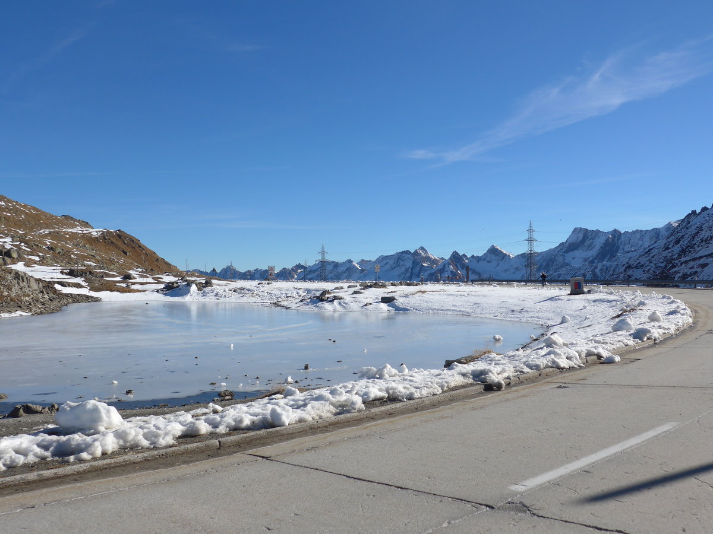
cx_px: 356
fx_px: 700
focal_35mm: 34
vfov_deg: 41.8
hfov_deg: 54.0
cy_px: 267
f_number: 3.2
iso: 80
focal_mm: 7
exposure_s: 1/2000
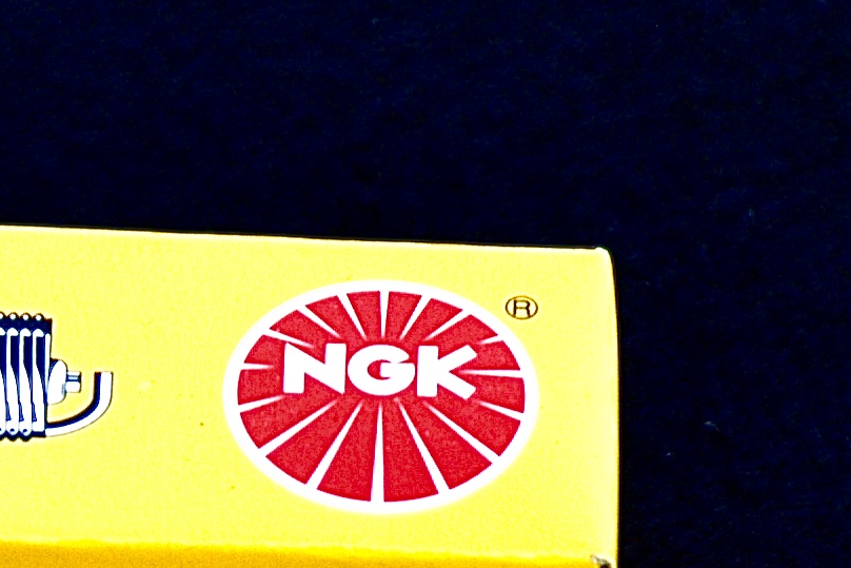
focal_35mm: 408
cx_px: -111
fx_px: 9646
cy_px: 493
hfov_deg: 5.0
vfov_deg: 3.4
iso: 400
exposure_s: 1/250
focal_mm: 120
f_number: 5.6
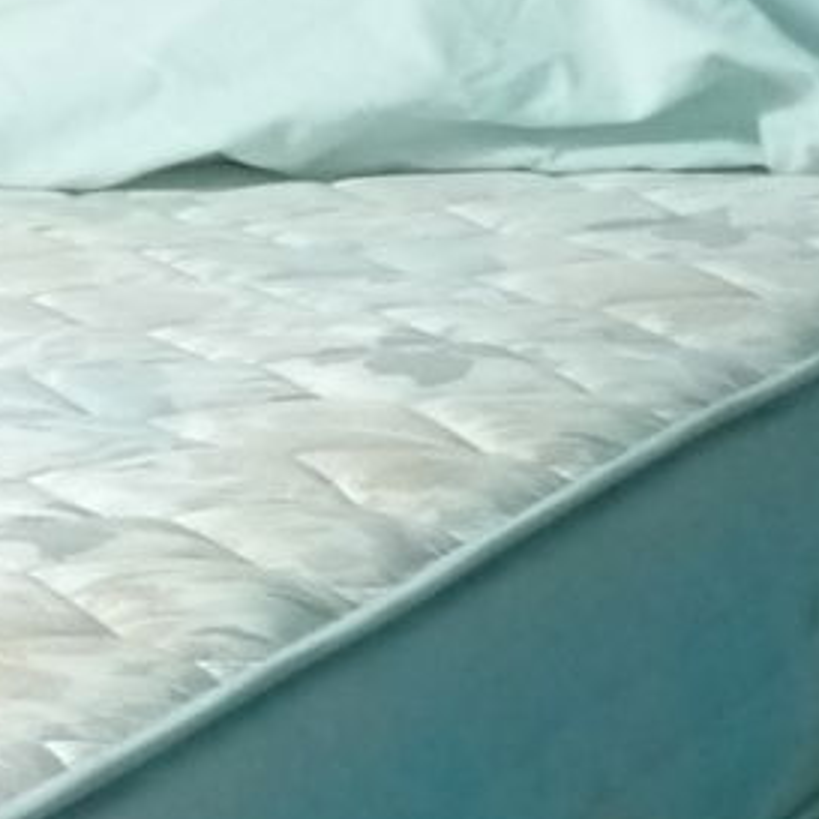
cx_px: -309
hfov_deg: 10.0
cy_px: 264
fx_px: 4577
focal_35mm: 171
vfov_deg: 10.2
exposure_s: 1/10
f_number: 2.8
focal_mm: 5.5
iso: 400
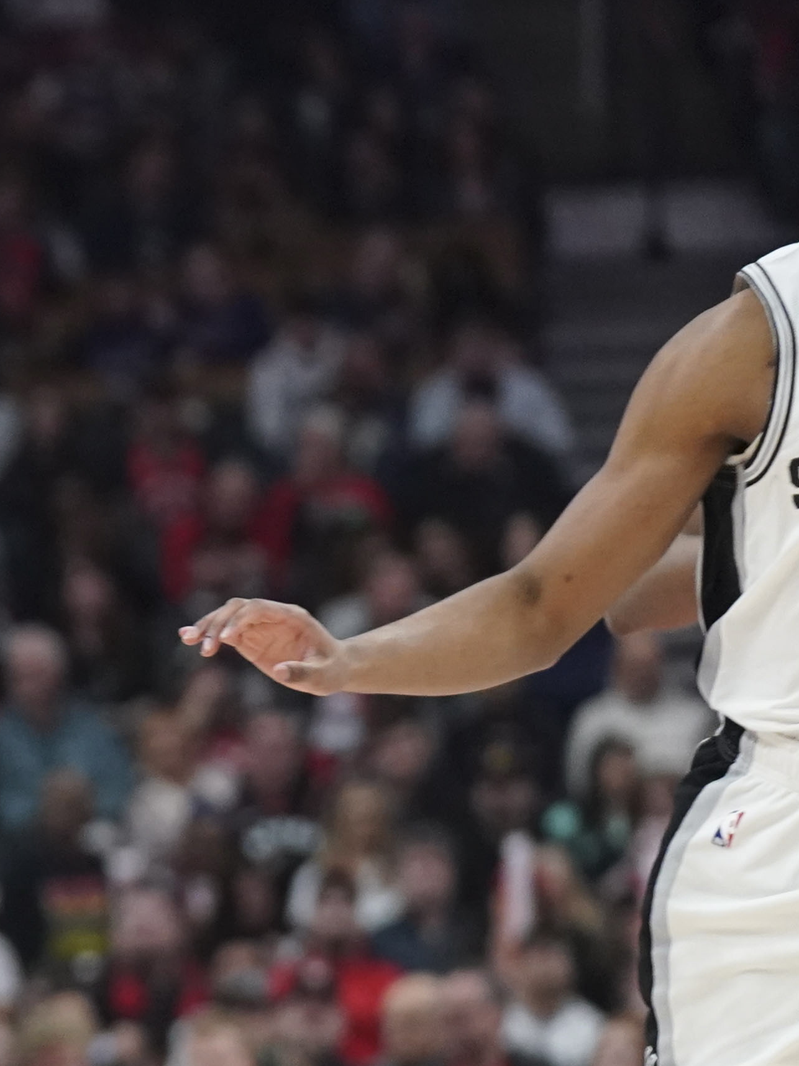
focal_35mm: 397
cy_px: 929
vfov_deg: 5.0
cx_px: -581
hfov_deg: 3.7
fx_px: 12219
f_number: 2.8
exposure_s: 1/2000
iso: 4000
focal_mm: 118
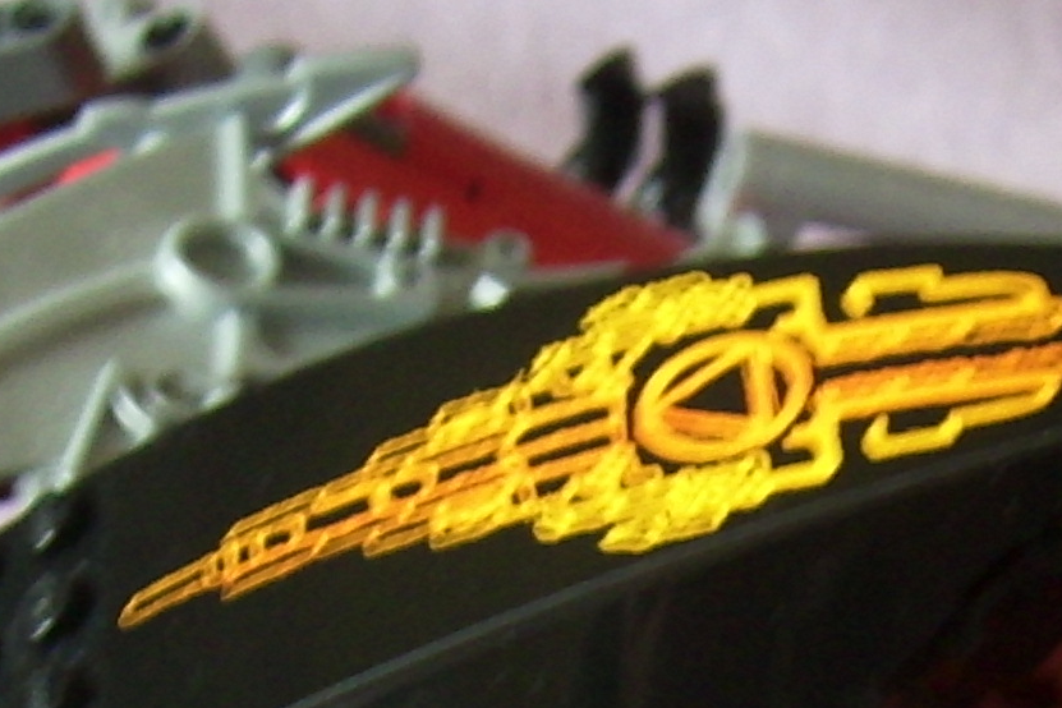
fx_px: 3628
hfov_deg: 16.6
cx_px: 677
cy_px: 1084
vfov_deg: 10.7
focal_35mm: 123
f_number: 2.8
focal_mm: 5.99
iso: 50
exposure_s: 1/12
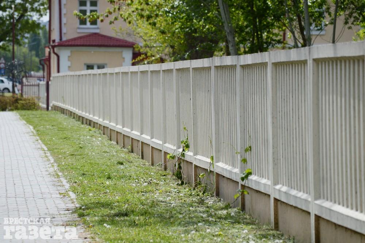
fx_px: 2507
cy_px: 122
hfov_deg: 8.3
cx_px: 182
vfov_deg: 5.5
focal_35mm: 248
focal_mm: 165
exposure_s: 1/2500
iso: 400
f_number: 6.3
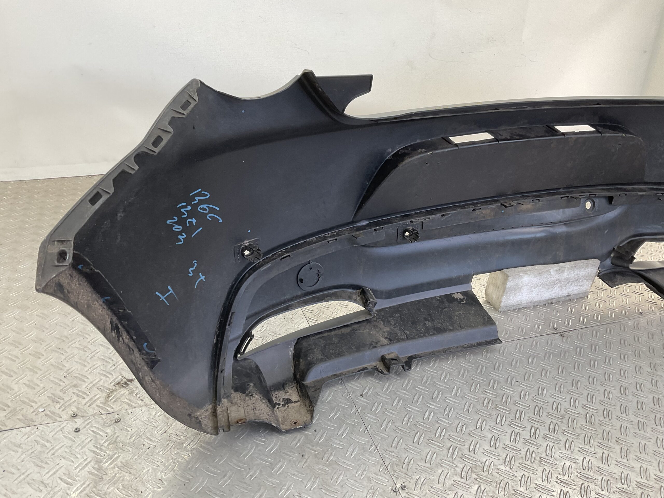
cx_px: 332
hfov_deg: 61.7
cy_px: 249
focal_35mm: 29
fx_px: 556
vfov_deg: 48.2
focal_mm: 3
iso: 32
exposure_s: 1/120
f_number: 1.8
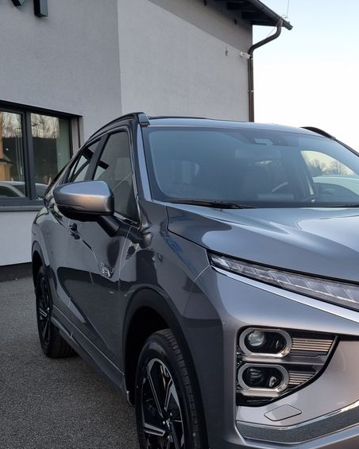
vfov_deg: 40.1
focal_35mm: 46
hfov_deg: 31.4
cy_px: 280
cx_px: 317
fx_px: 611
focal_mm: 5.4
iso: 50
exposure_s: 1/101
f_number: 1.8
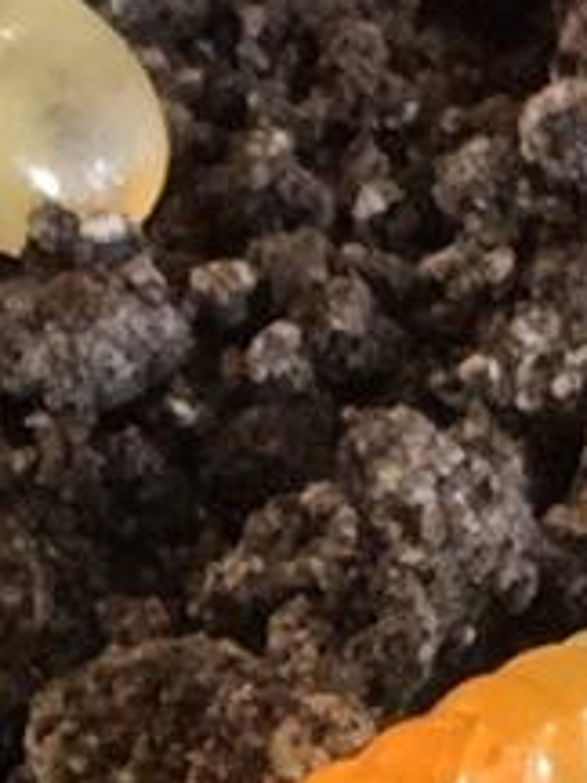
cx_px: 83
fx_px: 8727
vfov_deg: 4.8
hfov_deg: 3.8
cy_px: 2534
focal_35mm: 386
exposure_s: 1/12
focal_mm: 6
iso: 160
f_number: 2.4
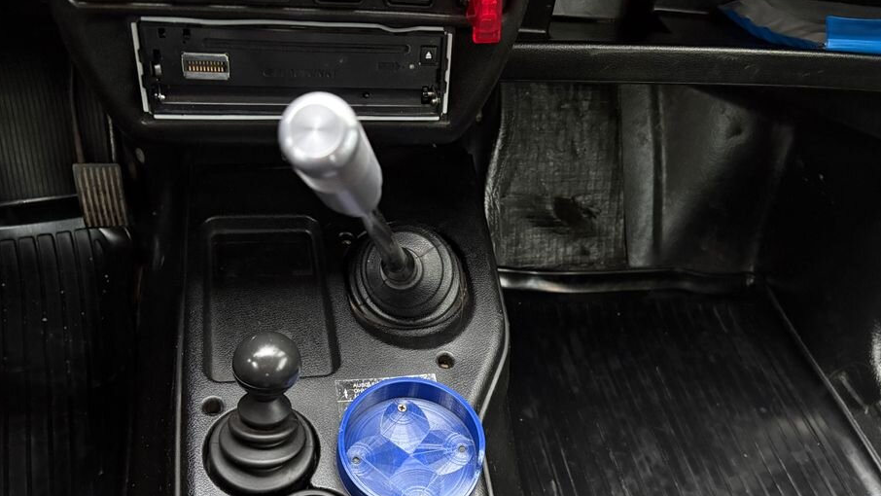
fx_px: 748
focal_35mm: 32
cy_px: 365
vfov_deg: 36.0
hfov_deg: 61.0
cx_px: 444
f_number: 1.6
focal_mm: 5.96
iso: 800
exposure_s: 1/30
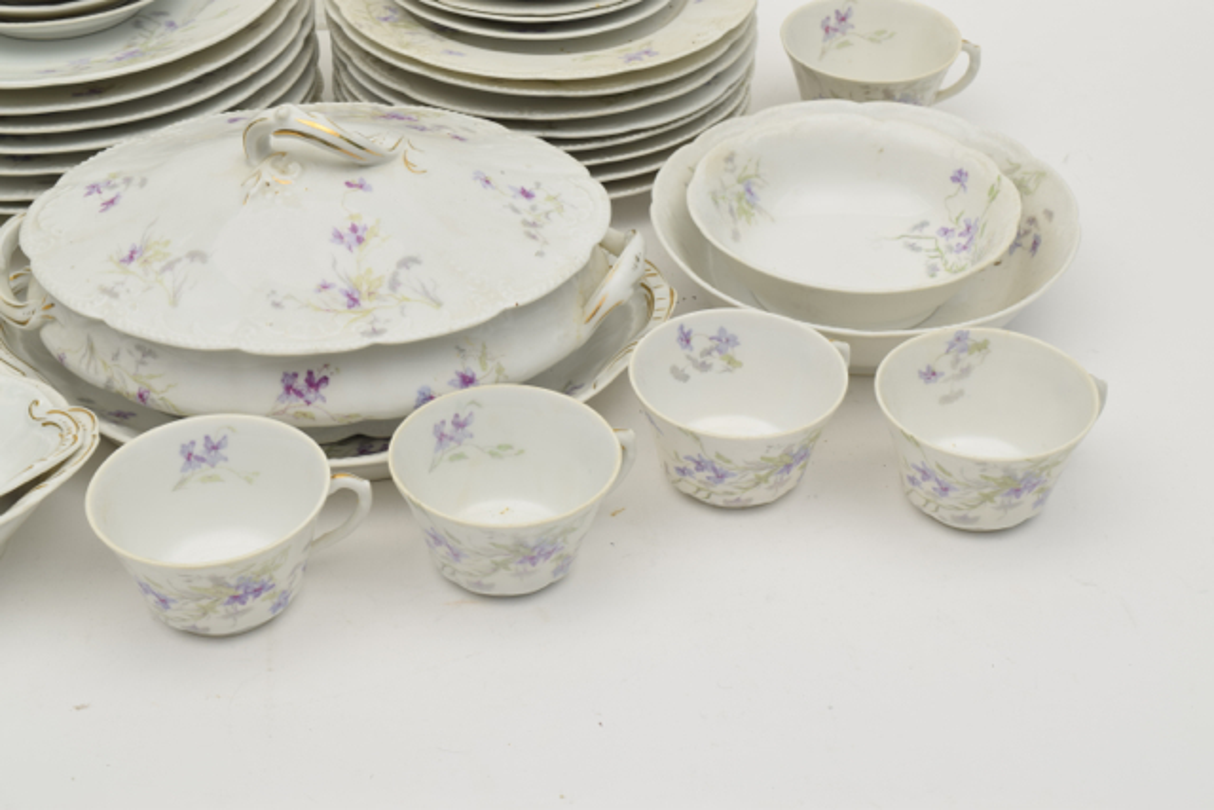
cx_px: 607
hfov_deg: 28.1
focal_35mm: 72
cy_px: 405
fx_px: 2428
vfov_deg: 18.9
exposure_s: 1/125
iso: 100
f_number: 11
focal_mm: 48
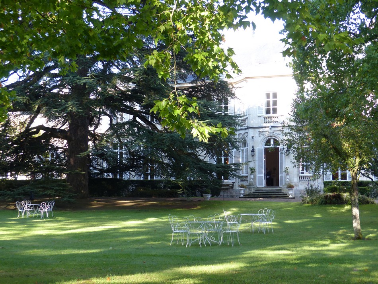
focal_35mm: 56
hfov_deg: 34.3
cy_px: 142
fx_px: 612
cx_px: 189
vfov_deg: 26.1
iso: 100
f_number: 2.8
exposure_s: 1/160
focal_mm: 10.1
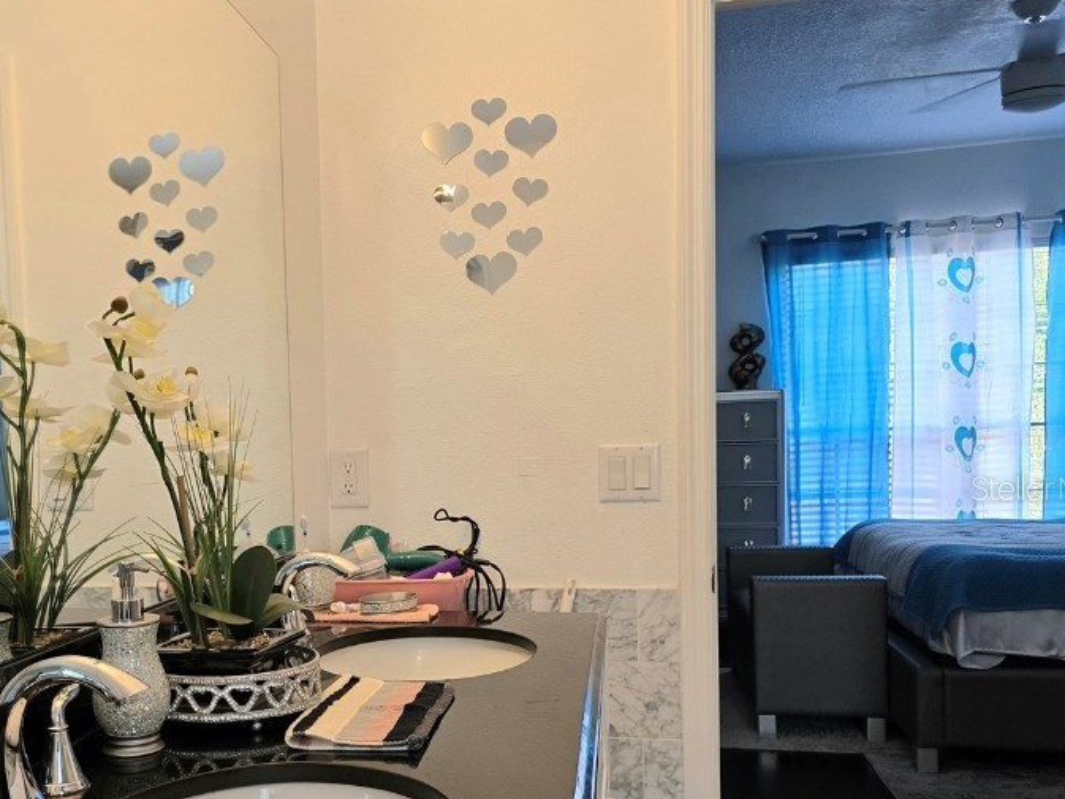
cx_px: 310
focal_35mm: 35
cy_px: 487
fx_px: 1077
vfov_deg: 40.5
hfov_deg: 51.1
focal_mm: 6.3
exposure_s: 1/120
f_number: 1.7
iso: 160
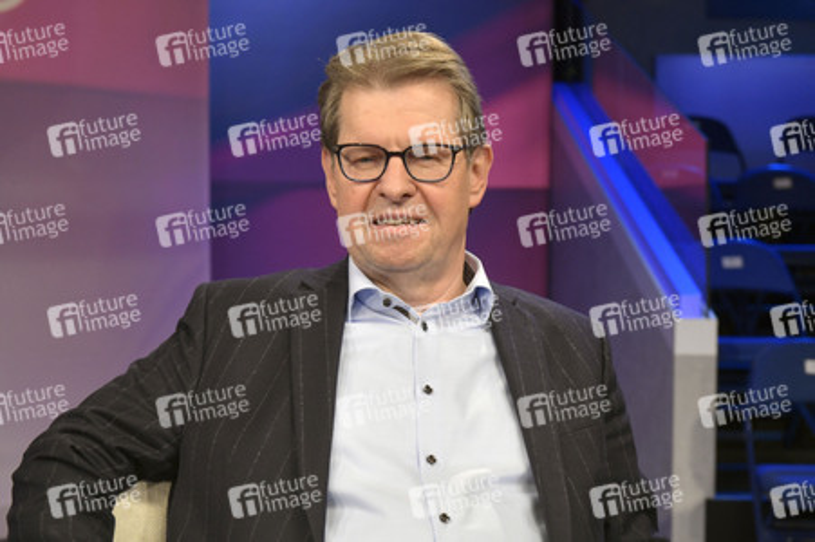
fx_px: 1357
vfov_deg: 22.6
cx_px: 408
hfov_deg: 33.4
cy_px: 271
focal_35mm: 60
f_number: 6.3
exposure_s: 1/200
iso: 1600
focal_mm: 60
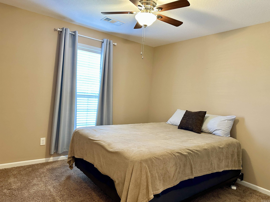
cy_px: 101
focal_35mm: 24
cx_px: 135
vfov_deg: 56.8
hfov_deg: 71.6
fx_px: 187
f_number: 1.78
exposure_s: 1/60
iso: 250
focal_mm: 6.86
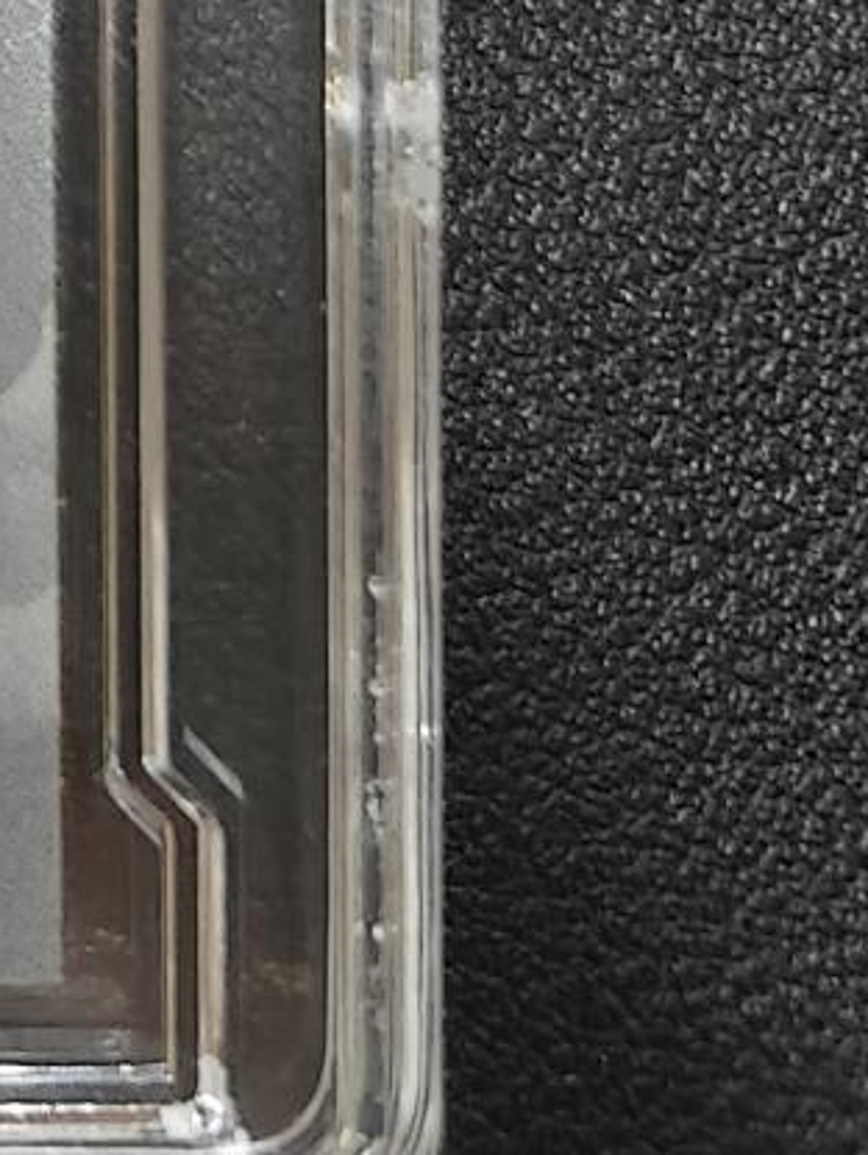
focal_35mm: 104
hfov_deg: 12.4
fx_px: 3472
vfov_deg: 15.3
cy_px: -1127
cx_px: -929
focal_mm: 5.59
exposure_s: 1/42
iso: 160
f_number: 1.8
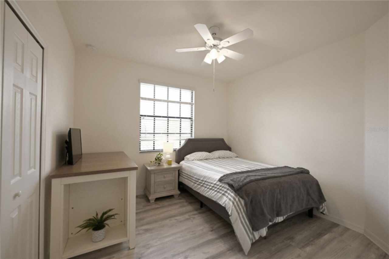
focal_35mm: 15
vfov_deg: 77.3
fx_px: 162
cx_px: 194
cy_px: 130
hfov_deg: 100.4
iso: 400
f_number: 5.6
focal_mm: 15
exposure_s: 1/125
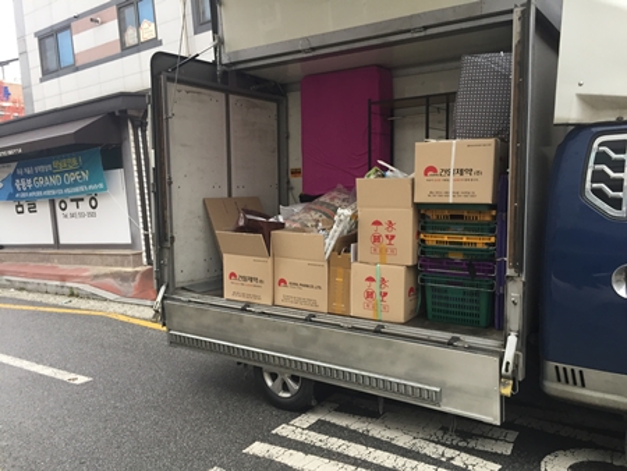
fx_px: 526
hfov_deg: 61.6
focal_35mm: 29
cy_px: 236
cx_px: 314
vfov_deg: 48.3
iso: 32
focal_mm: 4.15
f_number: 2.2
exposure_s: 1/30
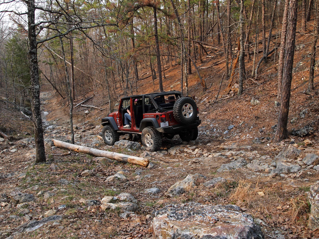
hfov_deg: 54.0
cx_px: 160
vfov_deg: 41.8
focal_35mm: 34
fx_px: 313
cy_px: 120
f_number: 5.6
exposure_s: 1/250
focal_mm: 17
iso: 200
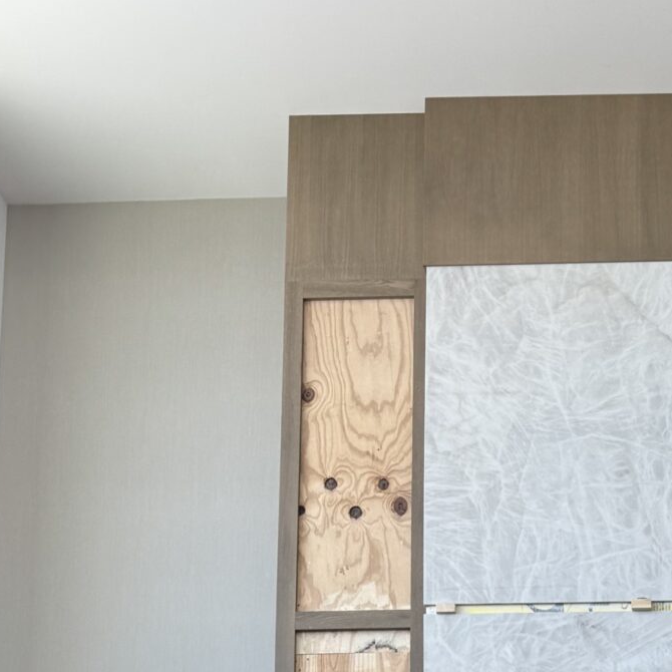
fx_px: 1779
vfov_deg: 17.9
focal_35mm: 81
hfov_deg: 19.9
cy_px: 1138
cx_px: 839
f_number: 1.78
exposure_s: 1/149
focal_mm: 6.76
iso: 64
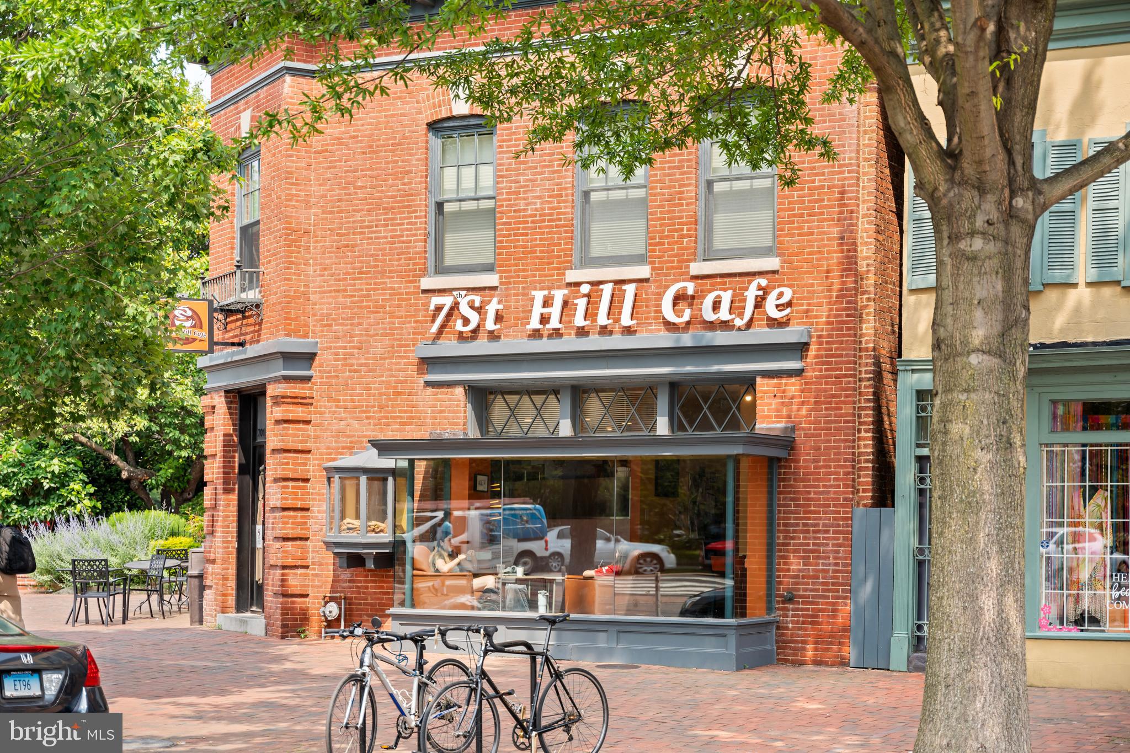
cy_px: 376
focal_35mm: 57
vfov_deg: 23.9
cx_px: 565
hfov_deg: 35.2
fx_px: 1779
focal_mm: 56.7
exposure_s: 1/800
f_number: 2.8
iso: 100
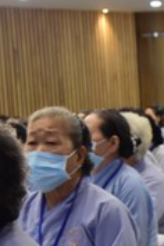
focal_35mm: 169
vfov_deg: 12.1
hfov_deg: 8.0
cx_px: 245
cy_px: 213
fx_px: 1155
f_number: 8
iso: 1600
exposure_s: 1/25
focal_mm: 46
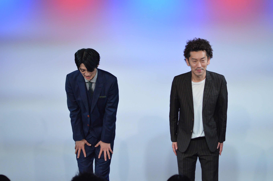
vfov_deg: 9.6
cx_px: 136
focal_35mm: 142
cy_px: 90
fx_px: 1080
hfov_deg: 14.4
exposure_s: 1/640
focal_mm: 95
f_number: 4
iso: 2000
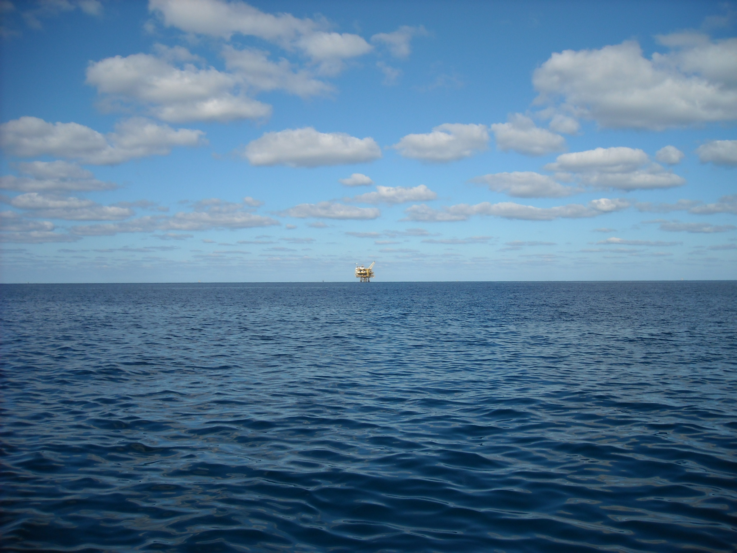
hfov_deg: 52.6
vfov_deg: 40.7
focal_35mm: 35
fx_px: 745
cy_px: 276
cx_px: 368
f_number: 5.6
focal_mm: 5.7
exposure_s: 1/419
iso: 64
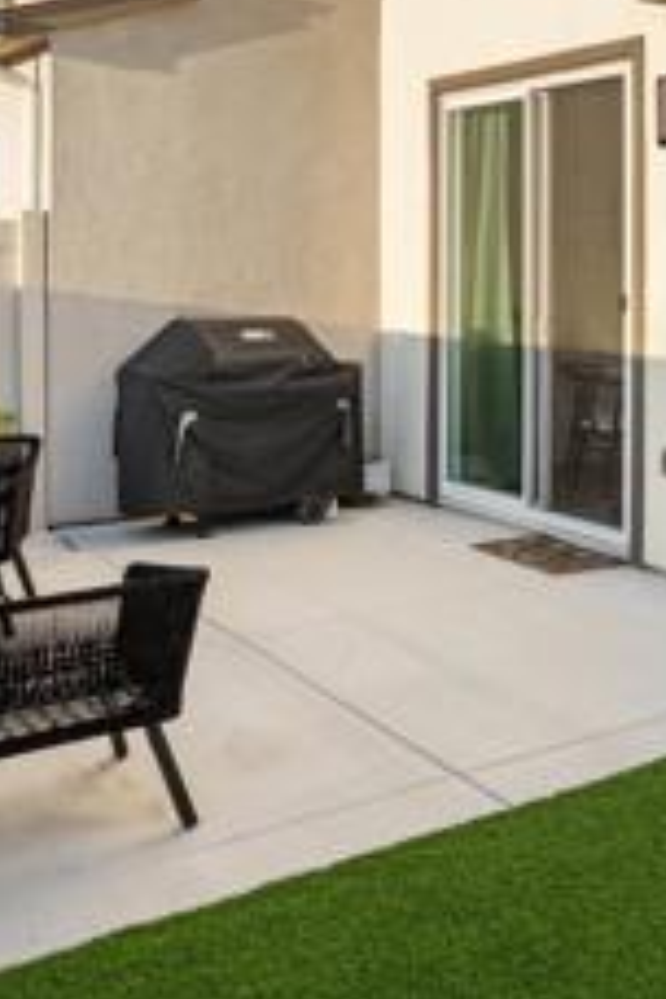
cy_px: 94
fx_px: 1249
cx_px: 548
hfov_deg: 29.1
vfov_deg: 40.2
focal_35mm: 45
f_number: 11
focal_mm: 16
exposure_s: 1/400
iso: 400
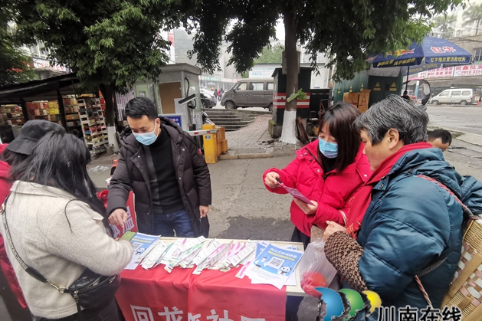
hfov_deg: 90.0
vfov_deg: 67.3
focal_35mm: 18
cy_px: 172
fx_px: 241
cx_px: 238
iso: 250
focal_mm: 2.26
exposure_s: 1/100
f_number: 2.2
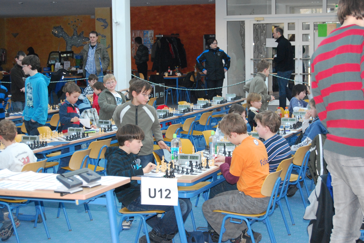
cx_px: 182
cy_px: 122
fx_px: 698
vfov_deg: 19.8
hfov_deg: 29.2
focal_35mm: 69
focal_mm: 46
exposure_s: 1/60
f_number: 5.3
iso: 1250
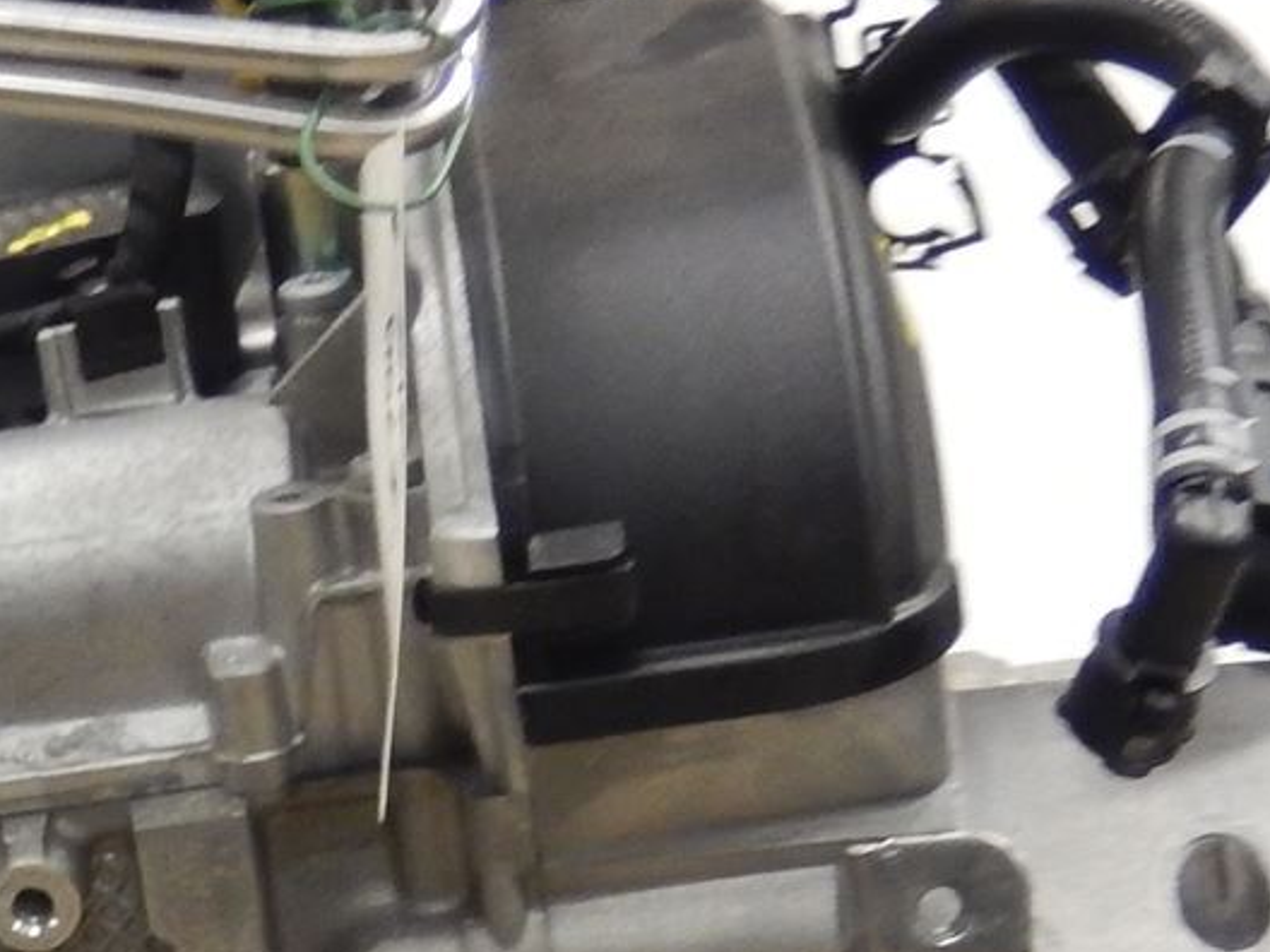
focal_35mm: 159
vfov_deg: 9.1
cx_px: -334
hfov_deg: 12.1
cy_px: 1428
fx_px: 5833
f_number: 4.2
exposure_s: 1/10
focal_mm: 7.3
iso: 400
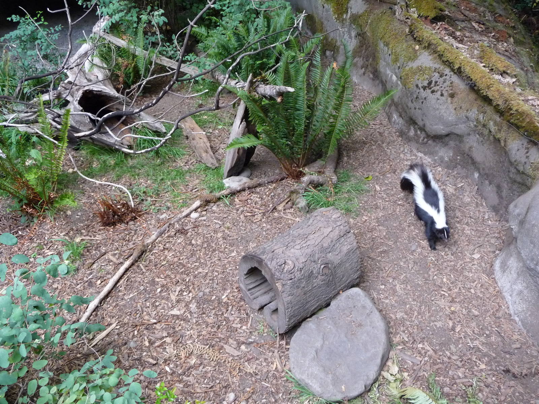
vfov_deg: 39.7
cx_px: 270
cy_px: 202
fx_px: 561
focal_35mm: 36
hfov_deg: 51.4
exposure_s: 1/100
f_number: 3.7
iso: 400
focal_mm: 6
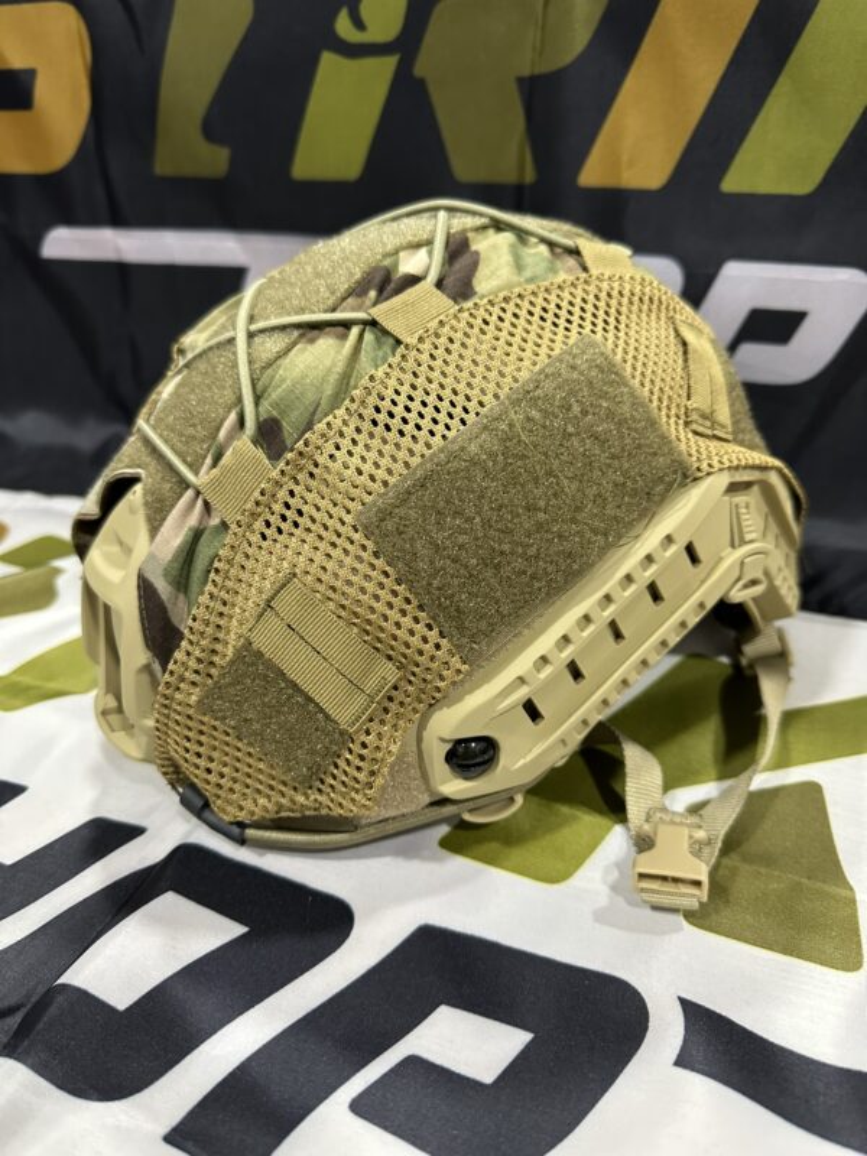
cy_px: 578
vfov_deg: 71.6
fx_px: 801
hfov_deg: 56.8
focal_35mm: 24
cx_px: 434
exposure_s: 1/60
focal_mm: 6.86
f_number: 1.78
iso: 400
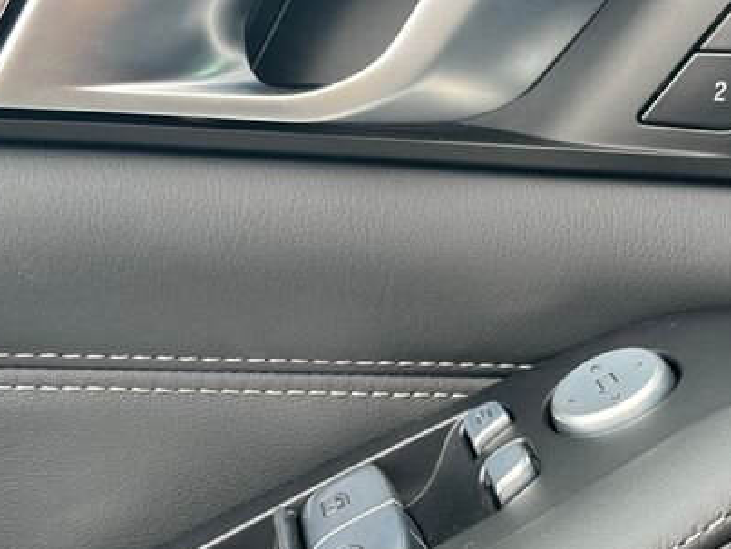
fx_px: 1395
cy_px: 388
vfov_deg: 22.2
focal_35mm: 66
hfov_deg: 29.2
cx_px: 468
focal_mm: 5.1
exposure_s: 1/116
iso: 64
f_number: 1.6
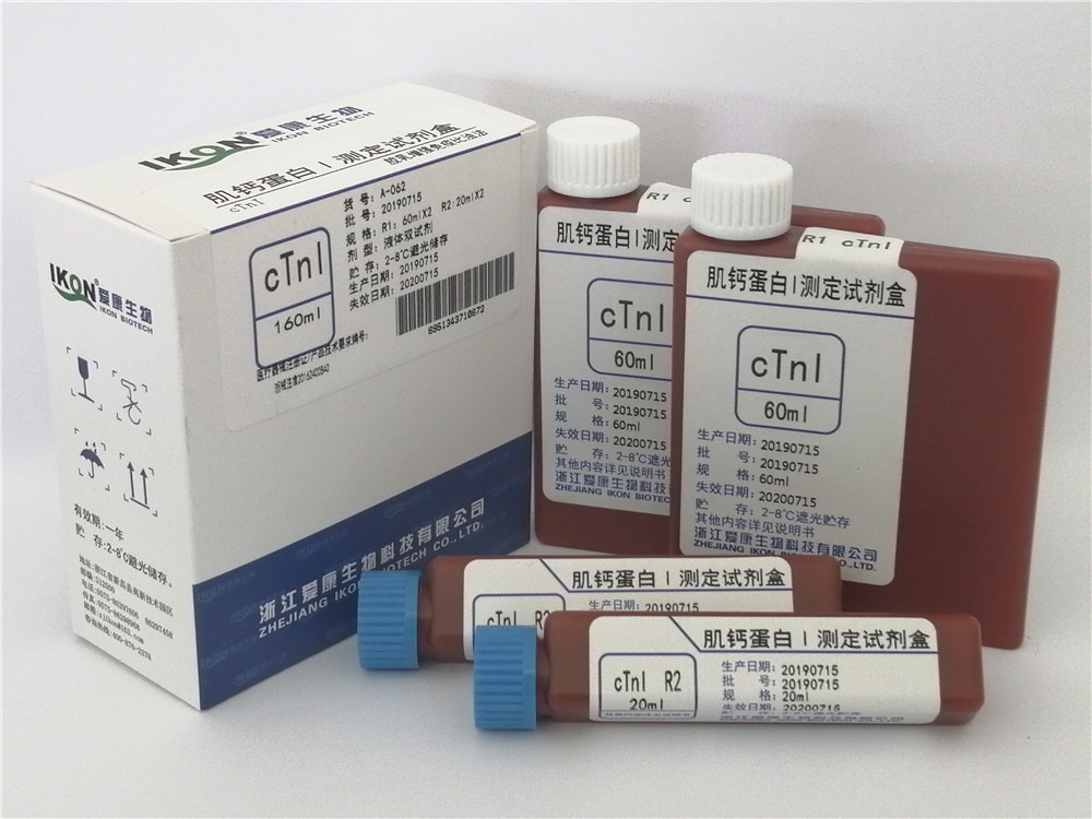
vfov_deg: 24.4
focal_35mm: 60
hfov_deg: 32.2
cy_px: 410
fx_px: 1893
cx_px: 546
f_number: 1.8
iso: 80
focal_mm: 3.64
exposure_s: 1/30
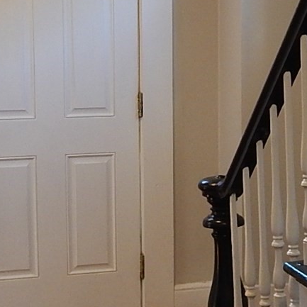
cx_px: 174
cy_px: 149
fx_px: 923
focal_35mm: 92
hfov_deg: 18.9
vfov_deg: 18.9
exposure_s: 1/30
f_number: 3
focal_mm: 4
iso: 200
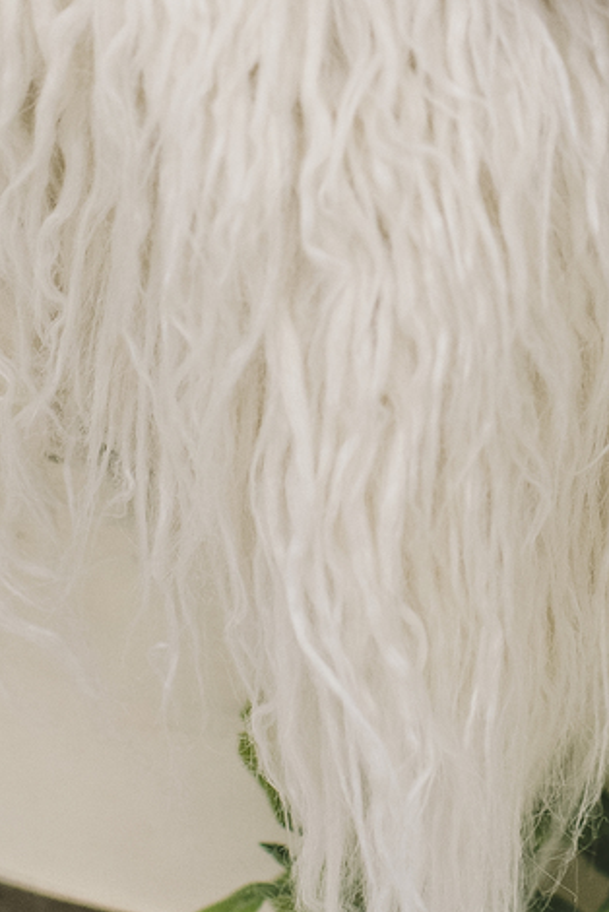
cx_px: 524
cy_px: -233
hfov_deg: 6.8
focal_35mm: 201
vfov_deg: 10.1
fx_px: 5090
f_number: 3.2
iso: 500
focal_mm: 35
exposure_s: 1/200
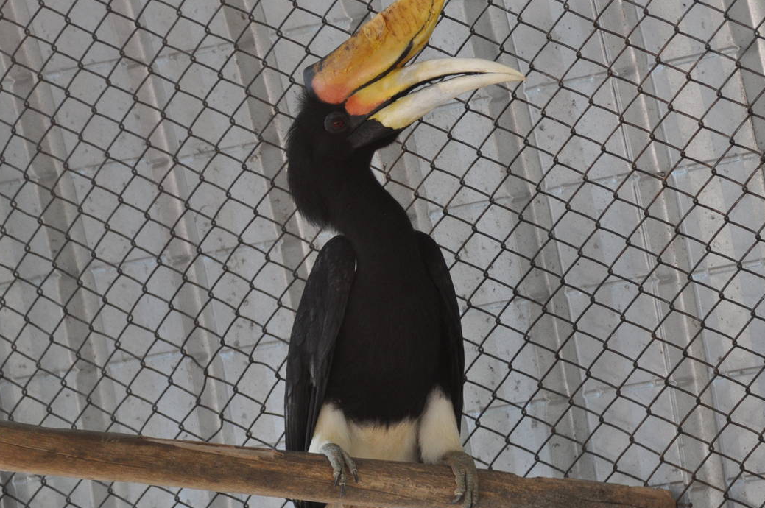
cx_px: 452
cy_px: 276
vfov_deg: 4.7
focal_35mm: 289
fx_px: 6129
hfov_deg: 7.1
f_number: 5.6
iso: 720
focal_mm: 125
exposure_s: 1/60
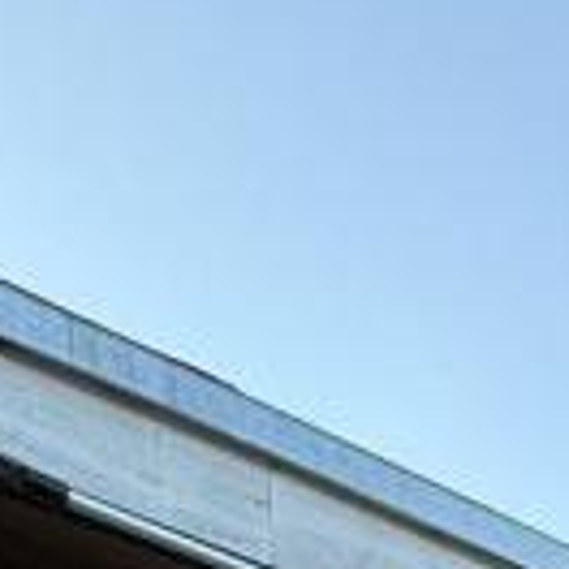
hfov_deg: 18.4
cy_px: 1431
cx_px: 660
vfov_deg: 13.3
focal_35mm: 90
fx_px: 1674
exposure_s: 1/235
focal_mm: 2.22
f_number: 2.2
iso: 50
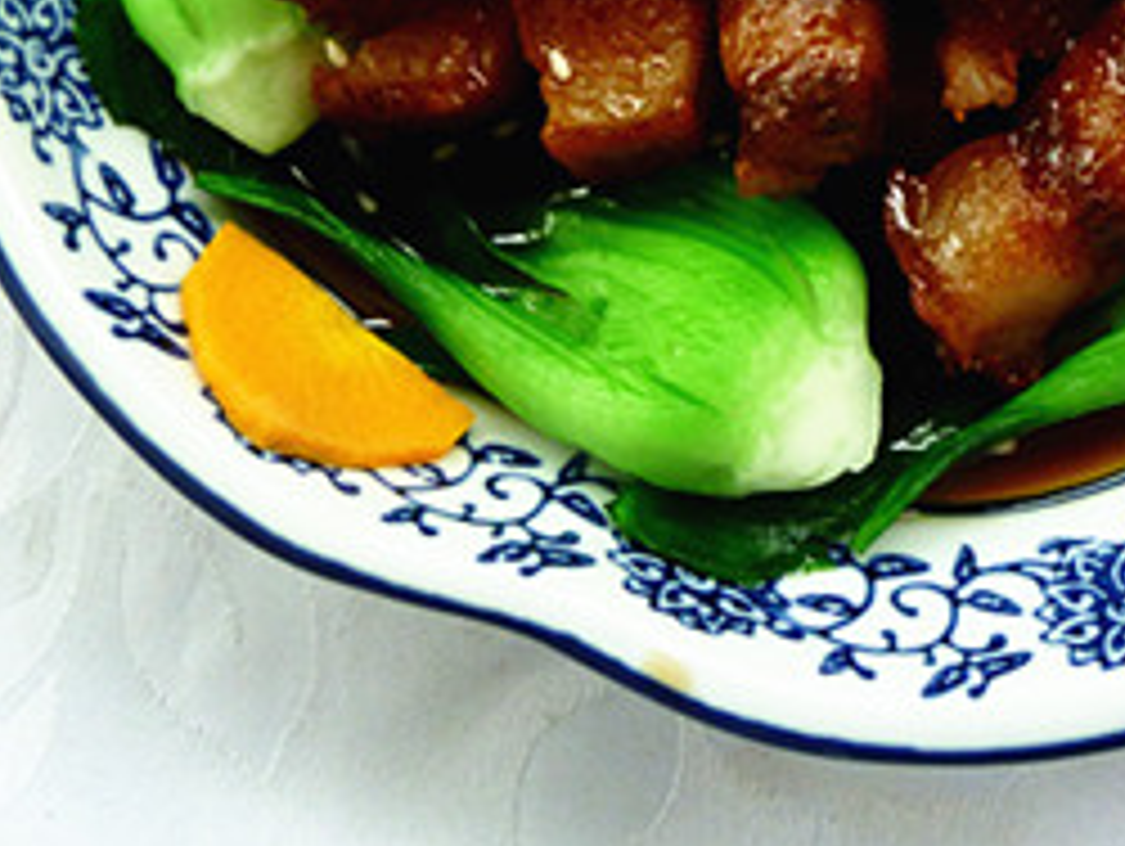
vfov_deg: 21.1
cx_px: 824
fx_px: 2082
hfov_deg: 29.8
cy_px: -220
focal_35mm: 64
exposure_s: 1/30
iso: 160
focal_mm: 4.5
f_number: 3.3
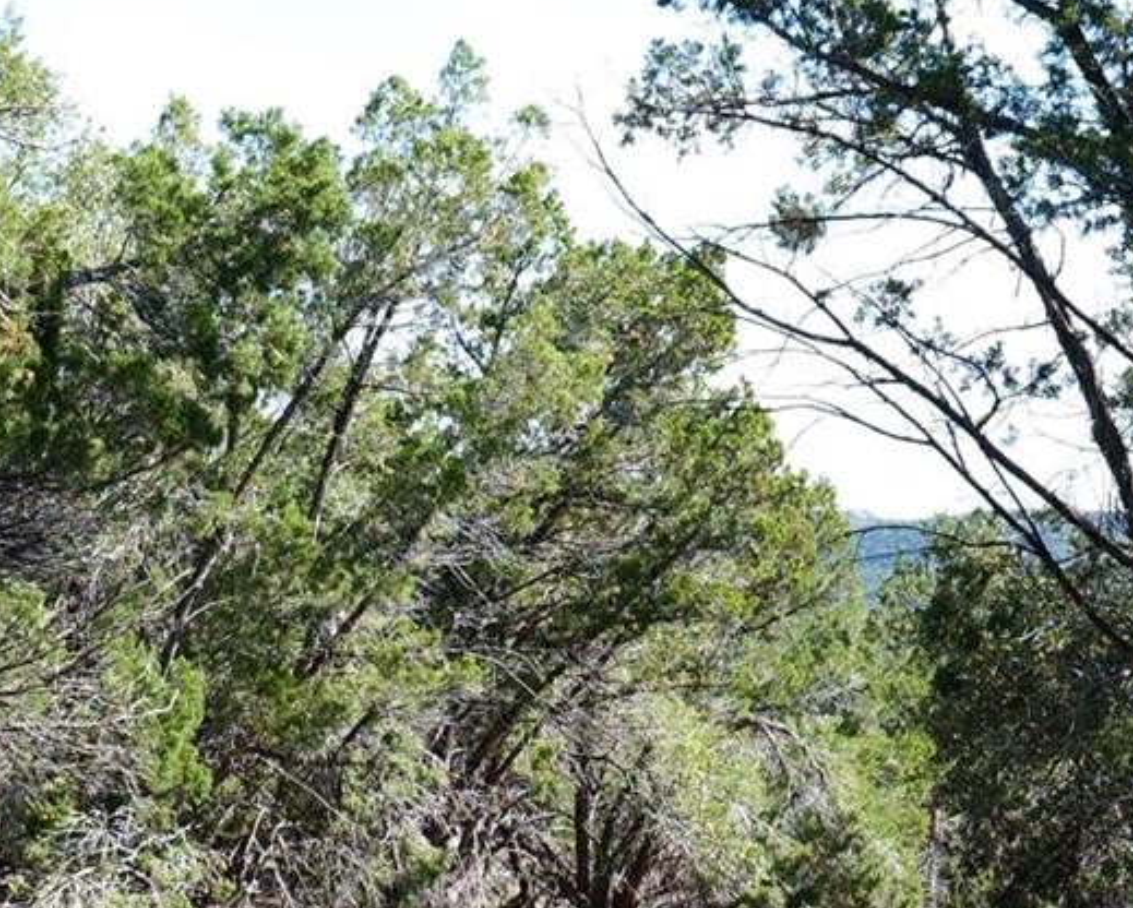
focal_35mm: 74
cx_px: 919
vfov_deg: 20.0
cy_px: 948
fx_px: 2483
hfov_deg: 25.2
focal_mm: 20
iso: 1600
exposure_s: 1/640
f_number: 8
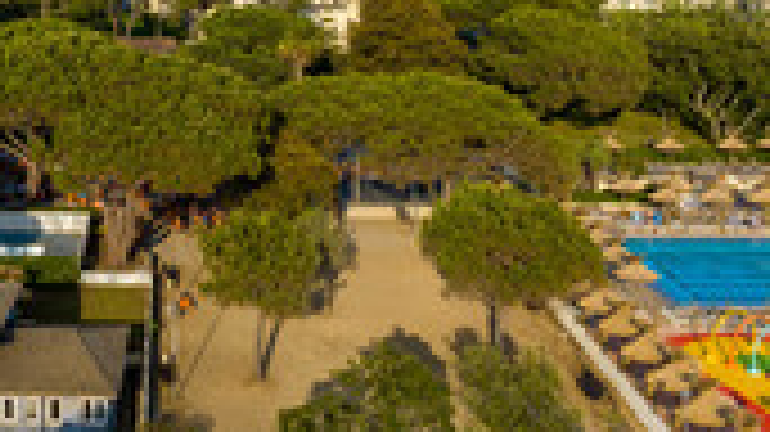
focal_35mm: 57
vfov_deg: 19.7
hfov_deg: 35.1
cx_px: 122
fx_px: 1163
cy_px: -94
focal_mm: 12.3
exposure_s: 1/120
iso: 100
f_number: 11
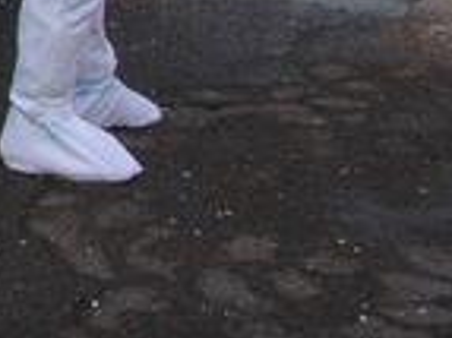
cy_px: -291
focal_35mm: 157
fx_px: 2048
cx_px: -480
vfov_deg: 9.0
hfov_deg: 11.3
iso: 50
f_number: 5.6
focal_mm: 5.8
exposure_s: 1/184
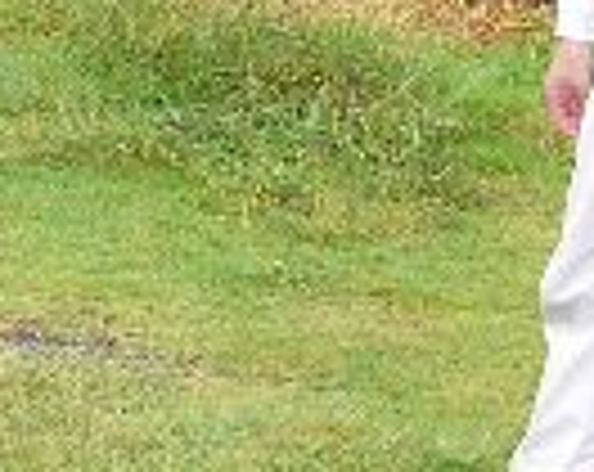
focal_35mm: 256
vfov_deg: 5.9
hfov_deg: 7.5
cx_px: -104
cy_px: -369
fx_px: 4491
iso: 75
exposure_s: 1/60
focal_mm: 9.1
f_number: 2.8
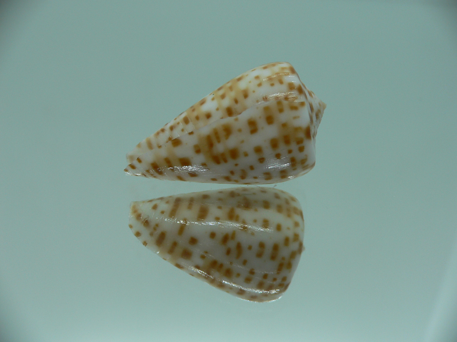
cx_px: 228
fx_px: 462
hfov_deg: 52.6
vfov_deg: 40.7
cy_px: 171
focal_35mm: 35
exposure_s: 1/80
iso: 80
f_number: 2.8
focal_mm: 4.6
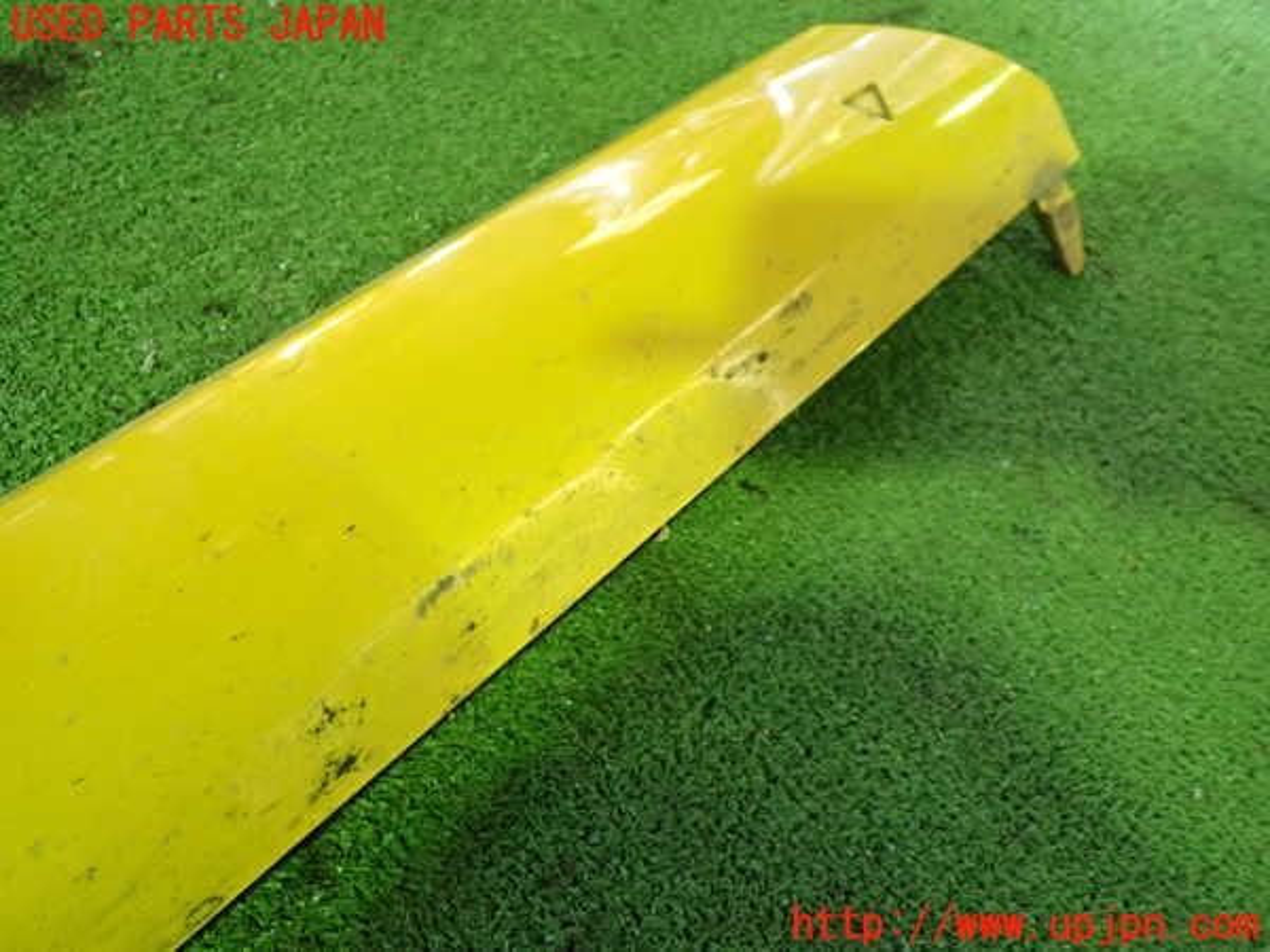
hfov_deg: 60.0
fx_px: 1101
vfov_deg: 46.8
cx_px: 635
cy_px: 476
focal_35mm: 30
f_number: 2.3
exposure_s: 1/30
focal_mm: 5.4
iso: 640
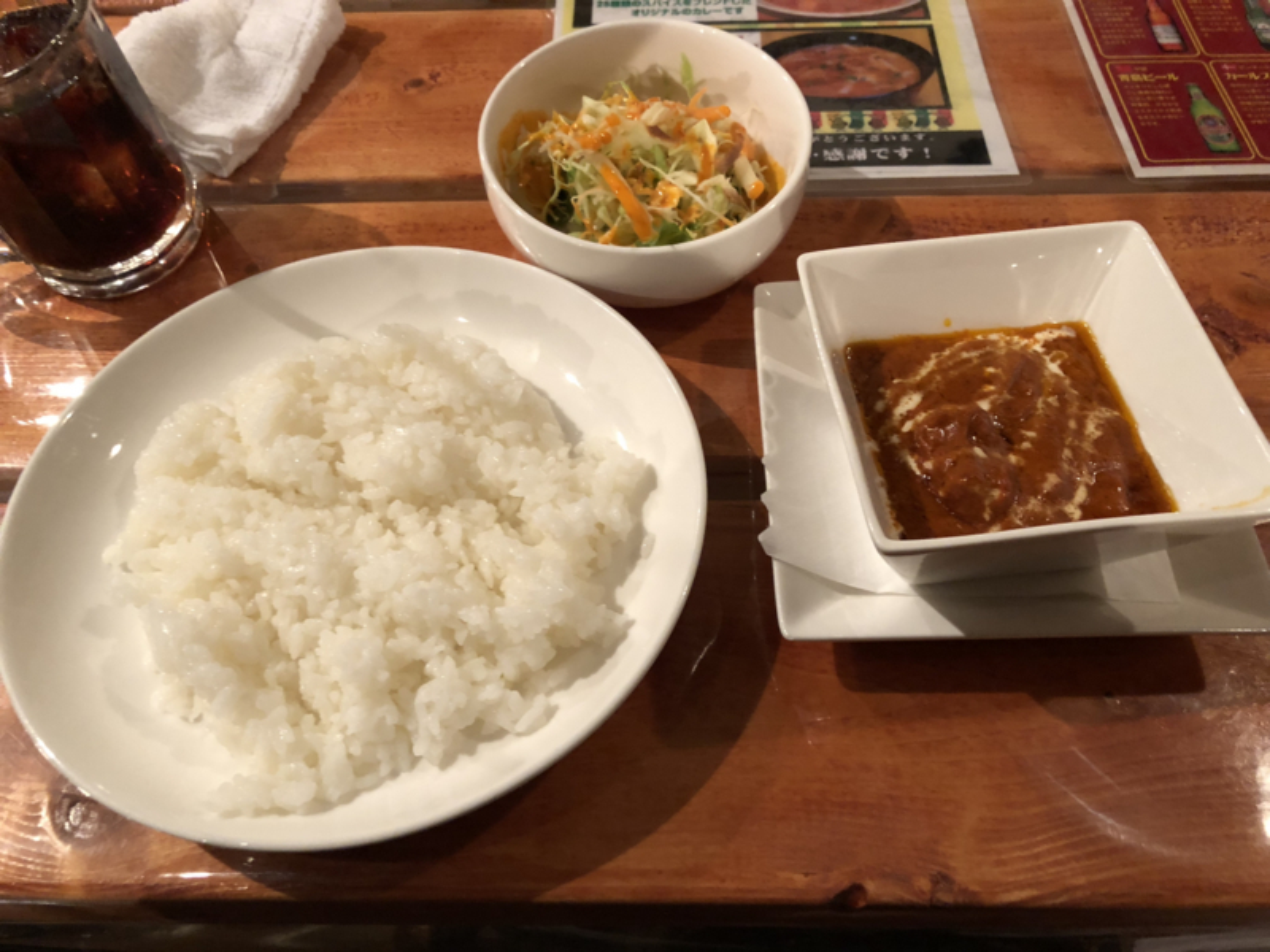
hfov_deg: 63.4
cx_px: 635
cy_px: 476
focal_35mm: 28
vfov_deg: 49.7
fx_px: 1027
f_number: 1.8
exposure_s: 1/4
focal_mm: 3.99
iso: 100
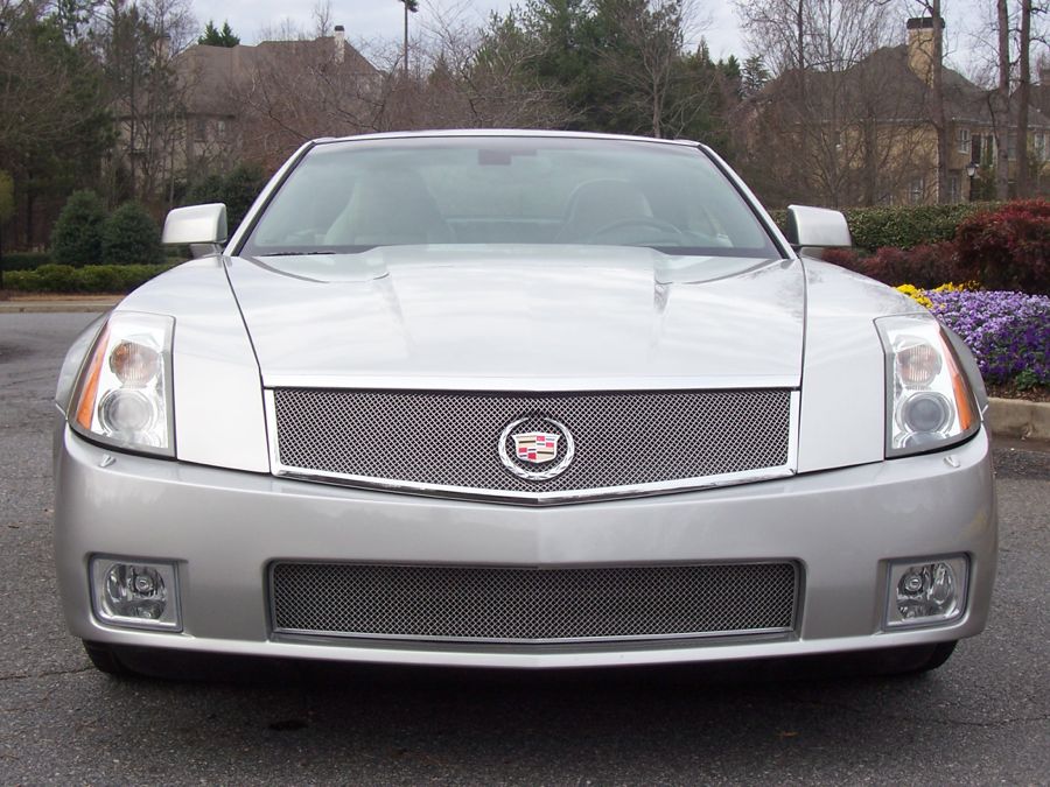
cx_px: 525
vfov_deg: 27.5
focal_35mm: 53
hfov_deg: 36.2
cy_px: 394
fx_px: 1608
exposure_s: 1/125
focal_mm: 8.6
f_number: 6.7
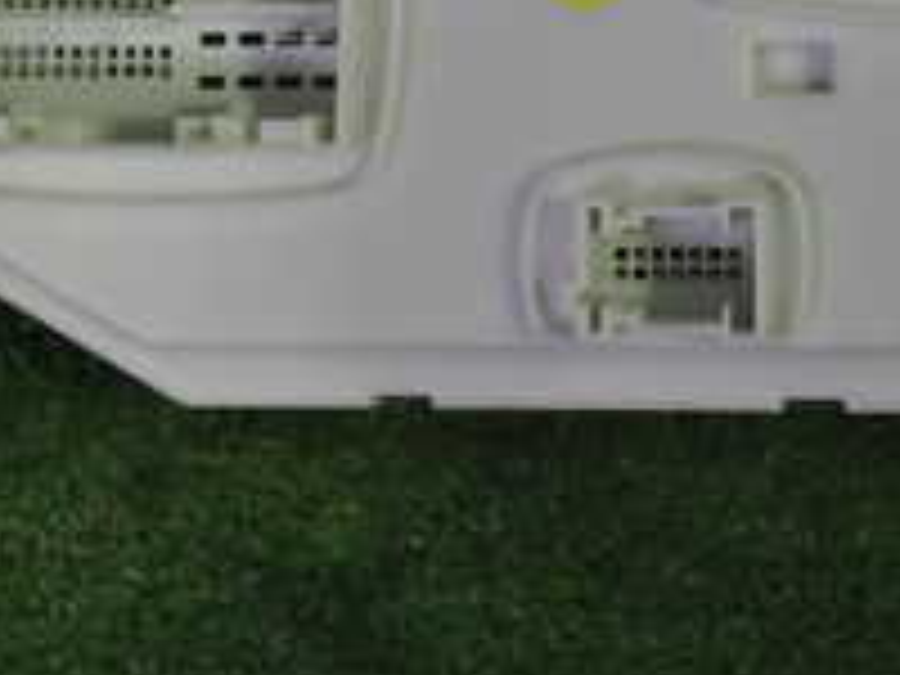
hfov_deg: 21.7
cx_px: 603
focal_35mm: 90
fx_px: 2340
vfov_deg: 15.2
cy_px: -328
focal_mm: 5.4
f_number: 2.3
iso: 200
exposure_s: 1/60
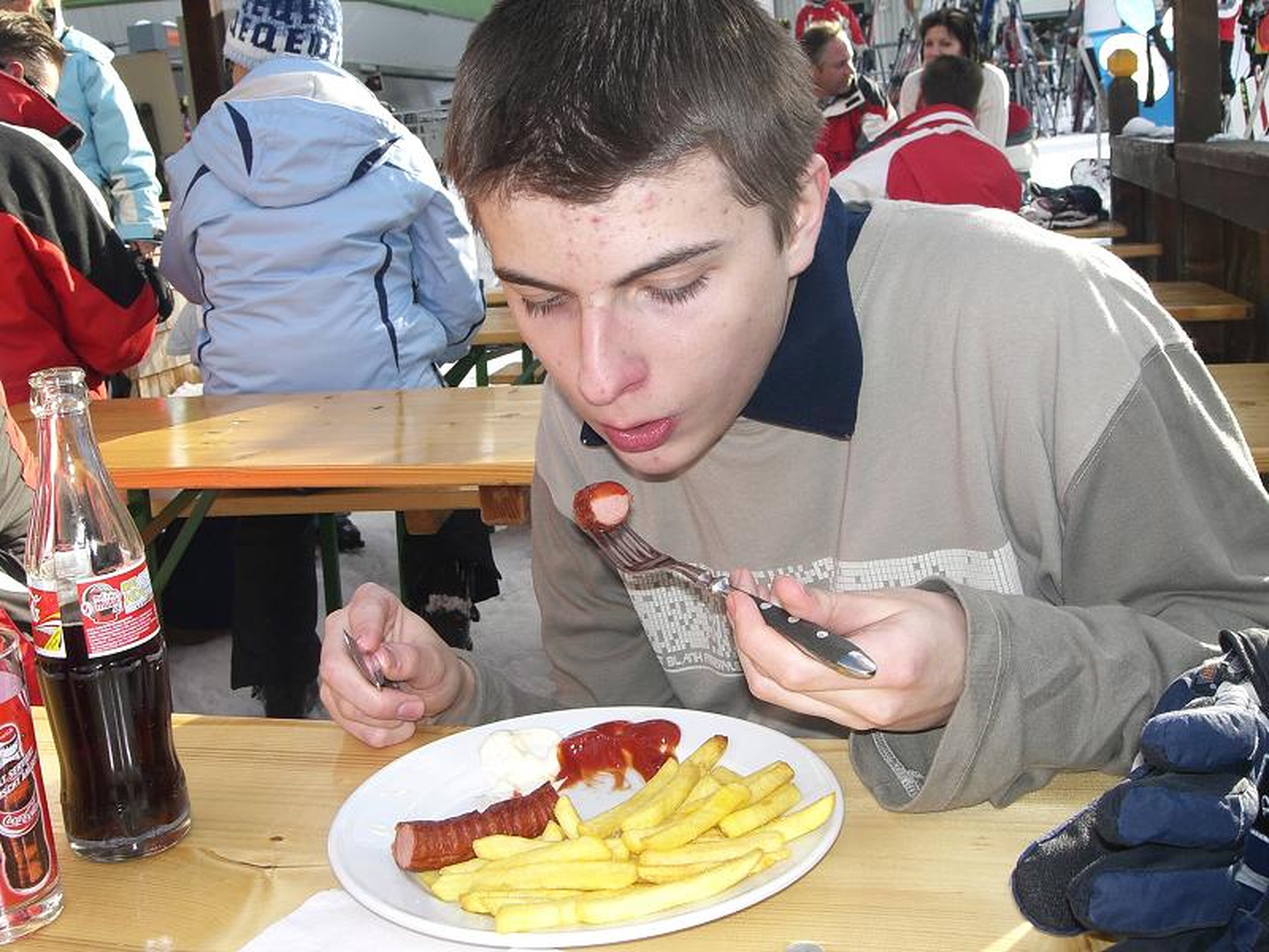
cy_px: 476
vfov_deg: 37.7
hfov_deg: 49.0
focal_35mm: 38
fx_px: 1393
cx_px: 634
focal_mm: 6.3
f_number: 4.4
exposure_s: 1/250
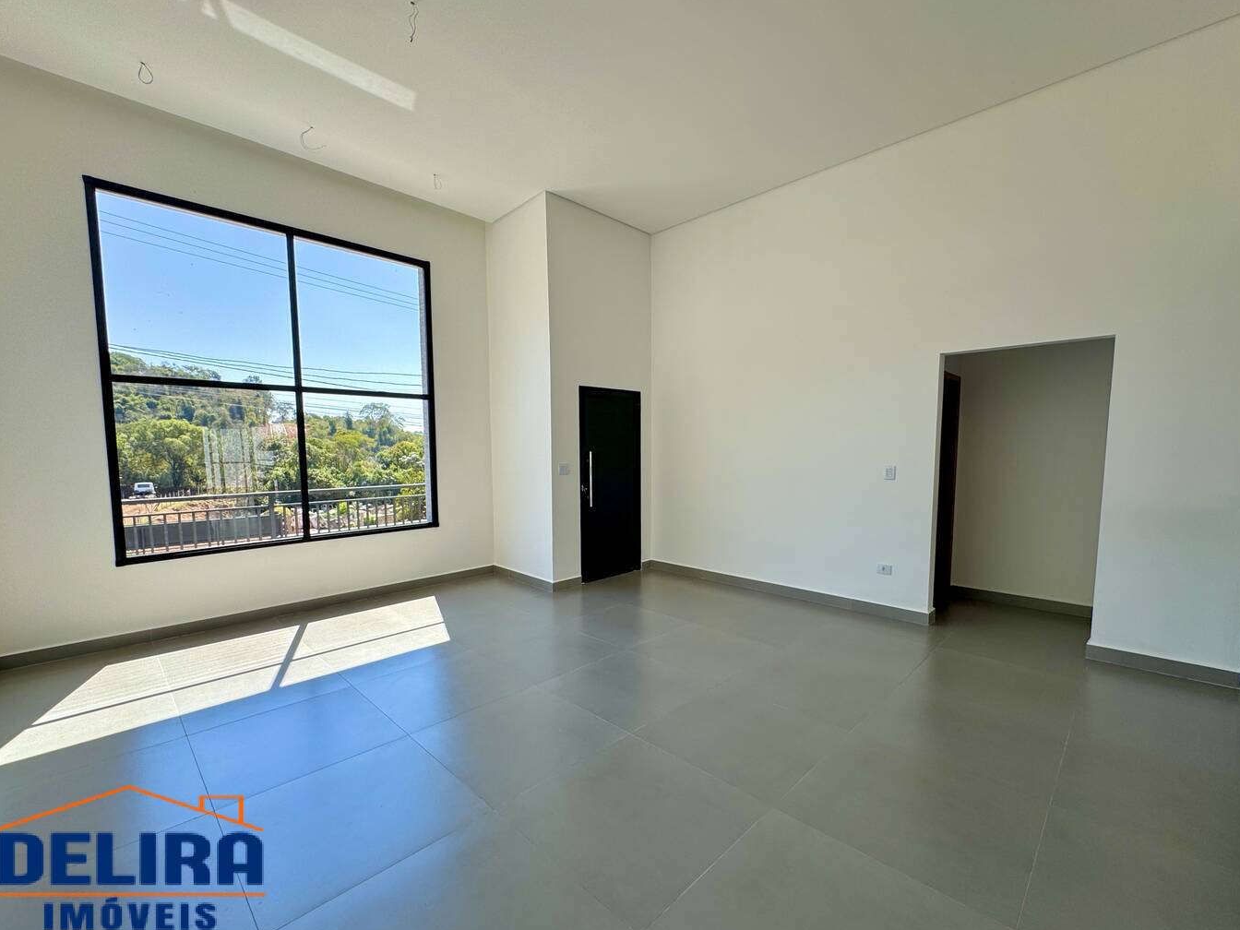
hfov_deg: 98.2
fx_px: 537
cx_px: 618
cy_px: 494
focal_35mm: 15
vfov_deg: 81.7
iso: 40
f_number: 2.2
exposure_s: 1/361
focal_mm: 2.22
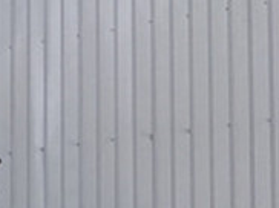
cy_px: 373
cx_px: -369
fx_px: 1111
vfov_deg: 10.1
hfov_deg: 11.9
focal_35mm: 138
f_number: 2.2
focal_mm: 4.15
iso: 25
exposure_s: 1/620
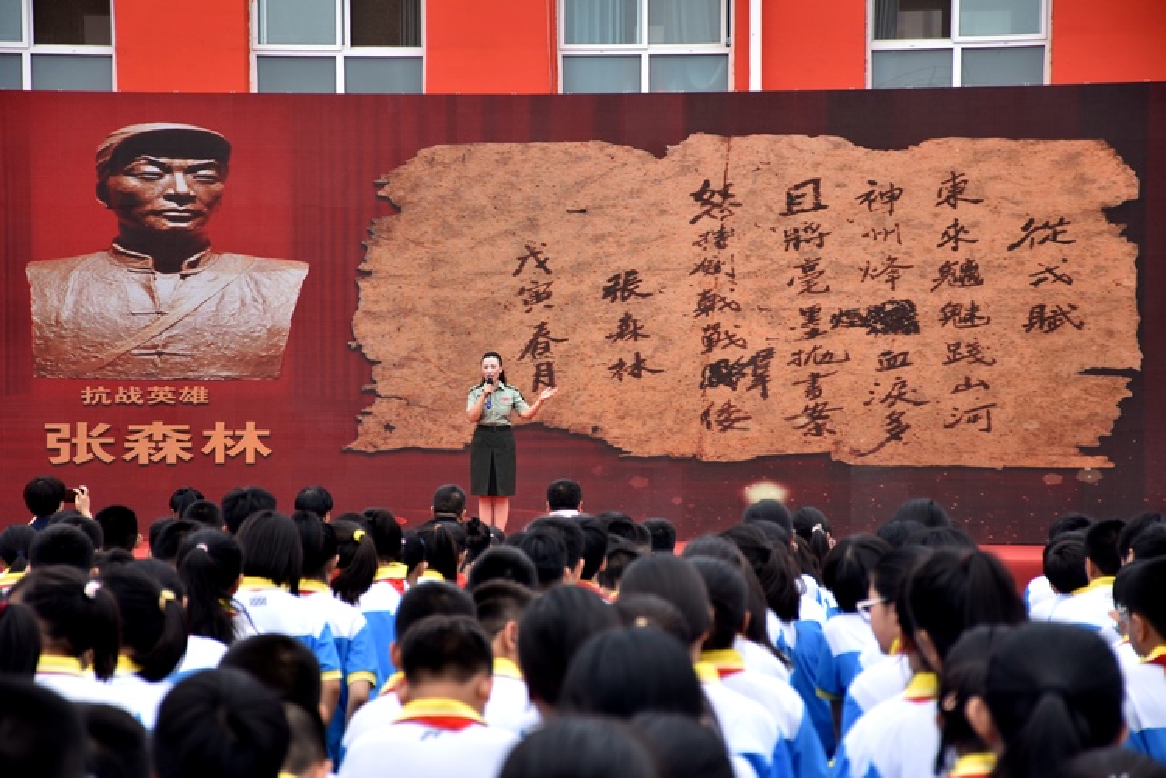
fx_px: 4129
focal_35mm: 128
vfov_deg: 10.8
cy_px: 389
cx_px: 583
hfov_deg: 16.1
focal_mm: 85
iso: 100
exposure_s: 1/160
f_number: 5.3
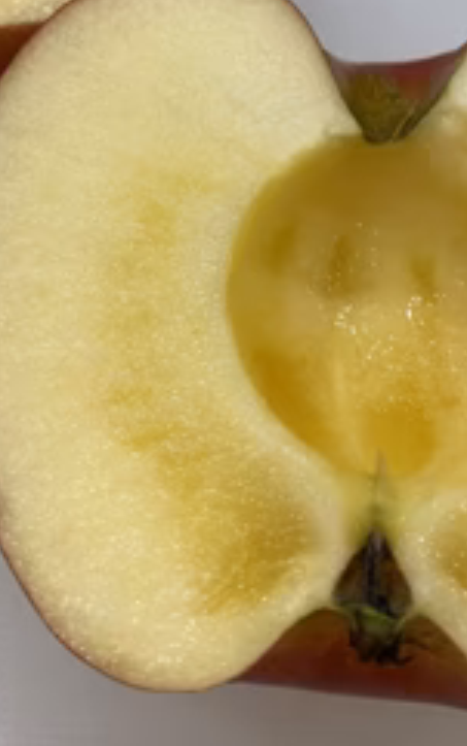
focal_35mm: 44
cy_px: 198
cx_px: 176
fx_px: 894
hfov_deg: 29.2
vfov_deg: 43.9
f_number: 1.8
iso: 50
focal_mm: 4.25
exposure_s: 1/100
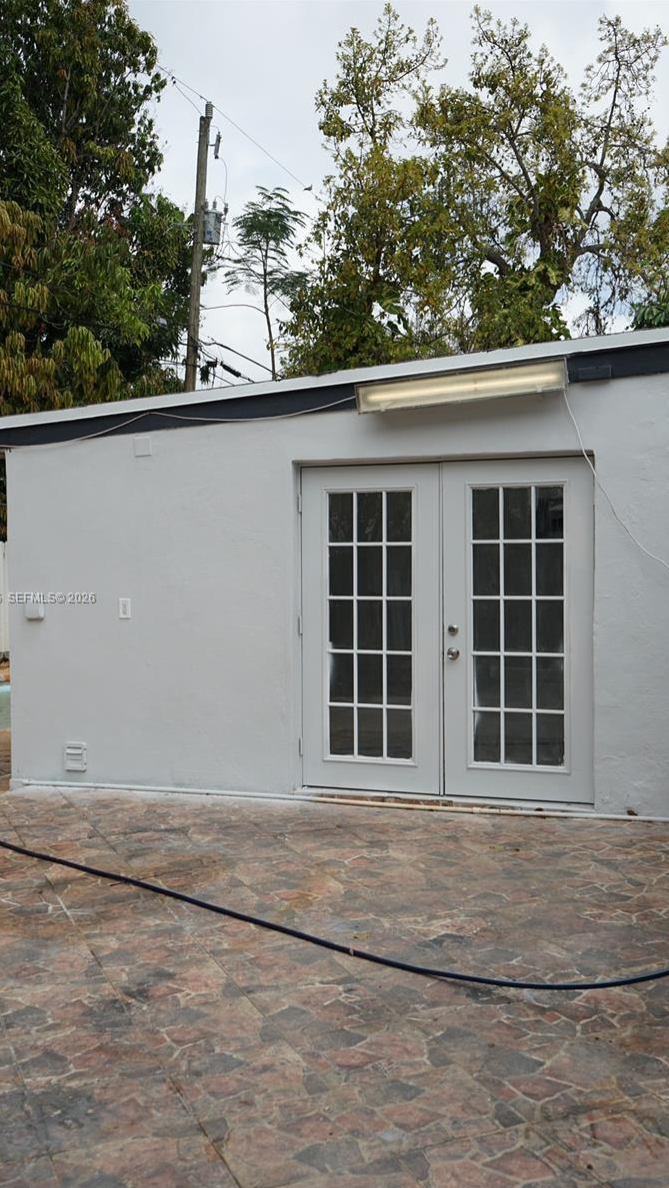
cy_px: 598
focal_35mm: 37
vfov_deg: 54.0
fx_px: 1167
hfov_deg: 32.0
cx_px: 334
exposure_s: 1/320
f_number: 8
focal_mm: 35
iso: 100
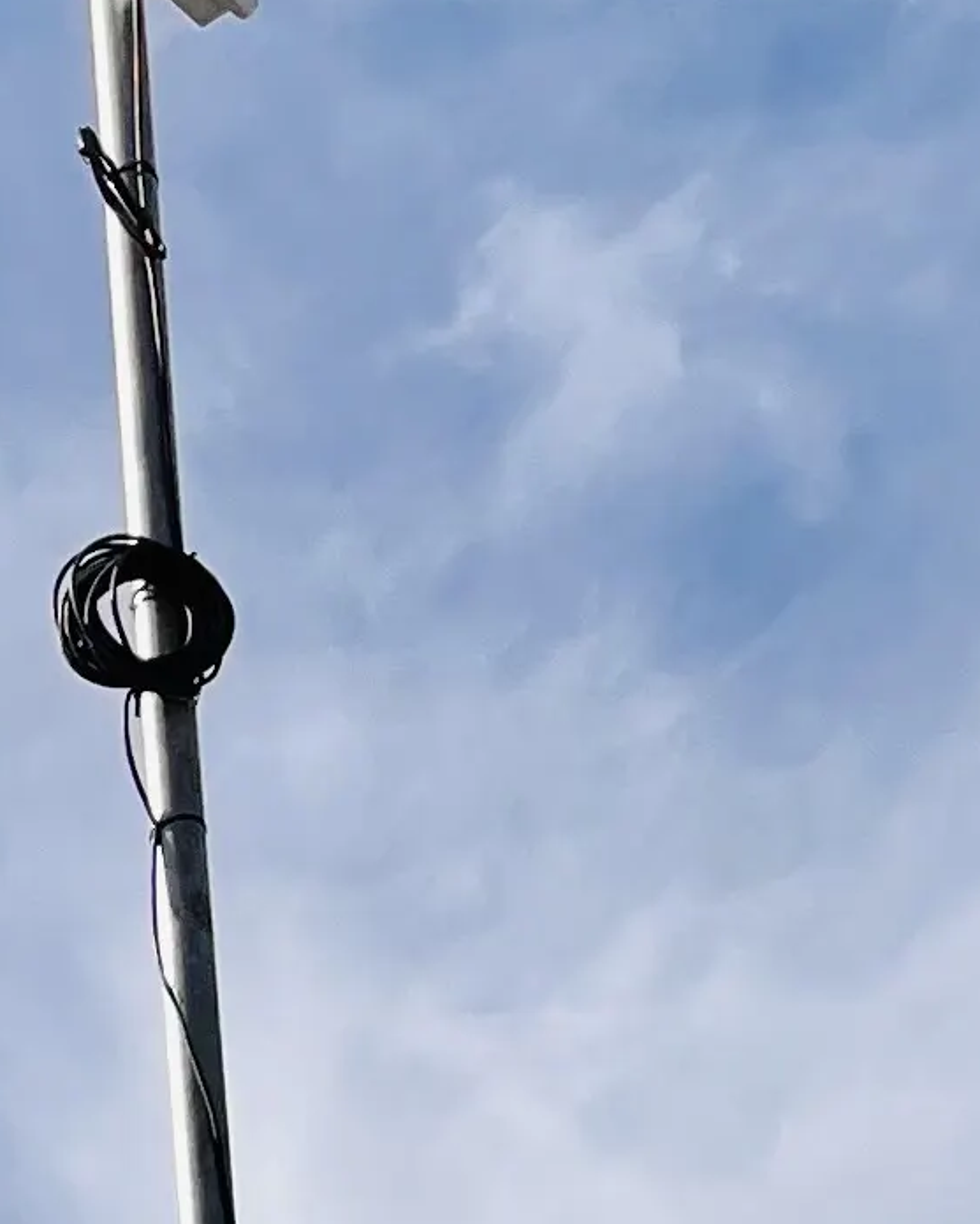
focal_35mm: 147
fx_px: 5328
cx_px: -567
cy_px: 2803
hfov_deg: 10.1
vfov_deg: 11.2
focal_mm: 5.1
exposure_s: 1/7874
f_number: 1.6
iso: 50
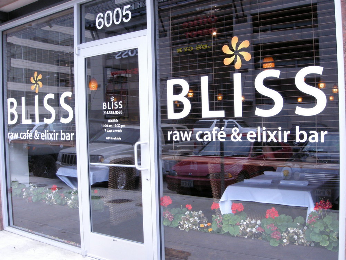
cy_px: 130
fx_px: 350
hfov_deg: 52.6
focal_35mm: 35
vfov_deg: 40.7
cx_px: 173
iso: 200
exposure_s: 1/60
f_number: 7.6
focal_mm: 7.5
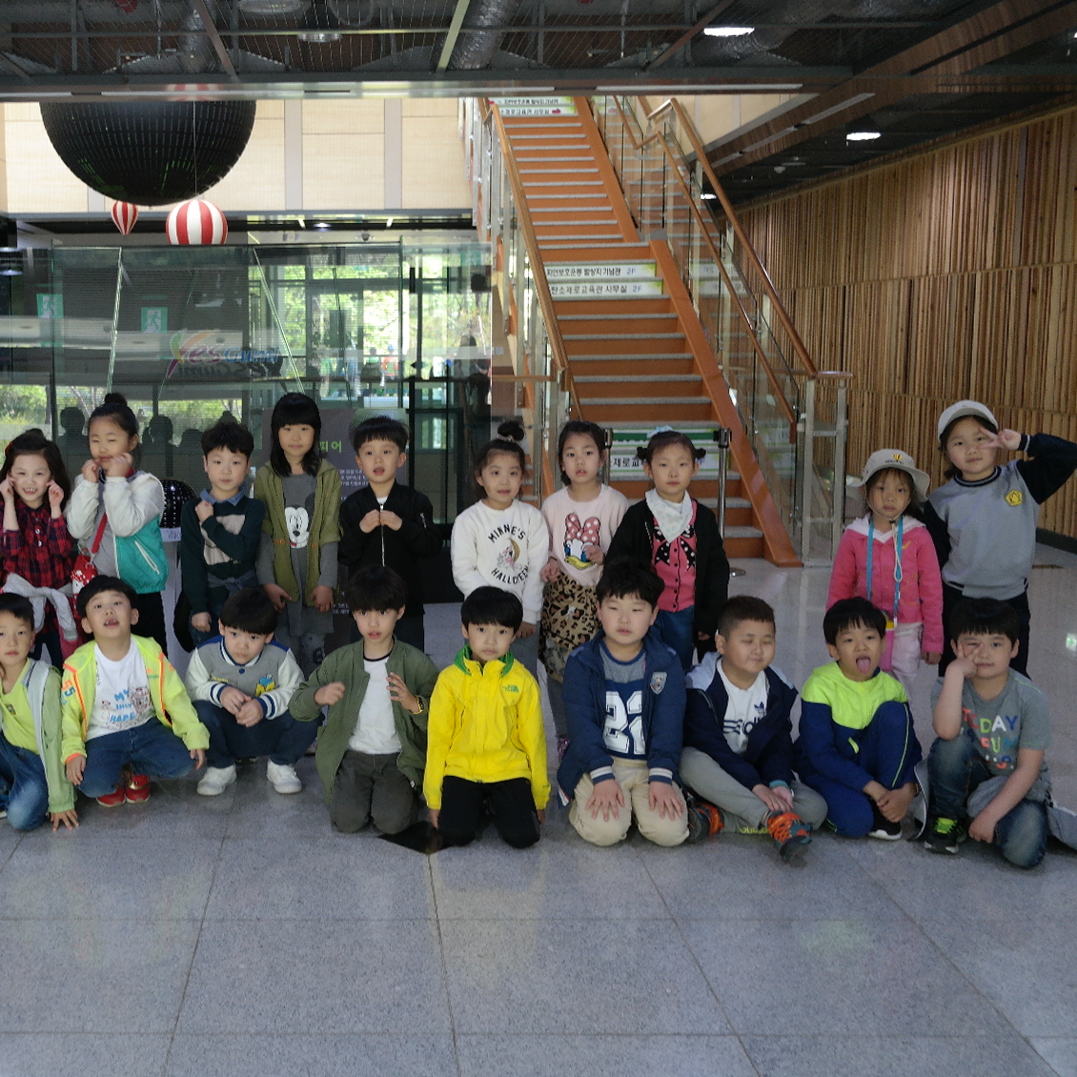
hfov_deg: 42.1
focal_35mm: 39
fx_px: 1373
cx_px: 332
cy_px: 529
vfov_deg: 42.8
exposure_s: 1/40
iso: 400
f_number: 3.5
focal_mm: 20
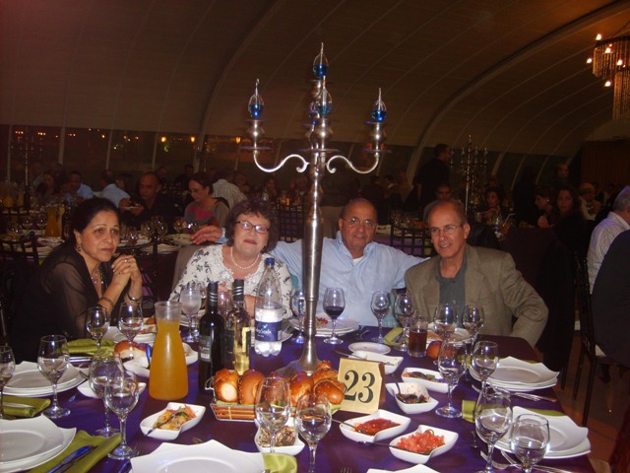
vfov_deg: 40.7
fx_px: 637
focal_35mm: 35
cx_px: 315
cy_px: 236
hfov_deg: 52.6
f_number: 2.8
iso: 100
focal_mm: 5.8
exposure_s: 1/45
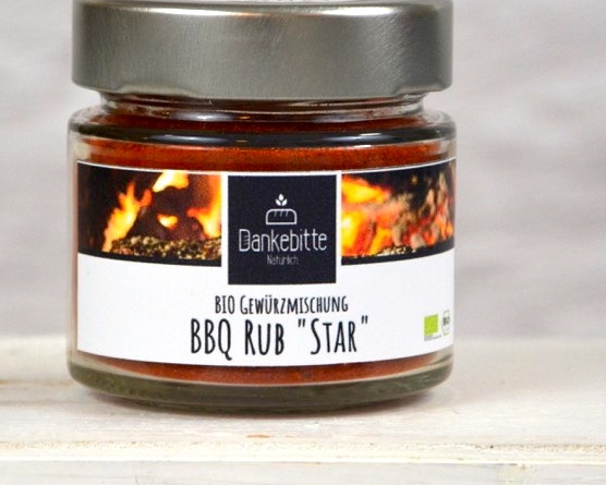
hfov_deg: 5.7
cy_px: 191
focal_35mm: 340
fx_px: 6100
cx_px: 269
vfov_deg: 4.6
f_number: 5.6
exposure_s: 1/160
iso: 800
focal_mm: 105
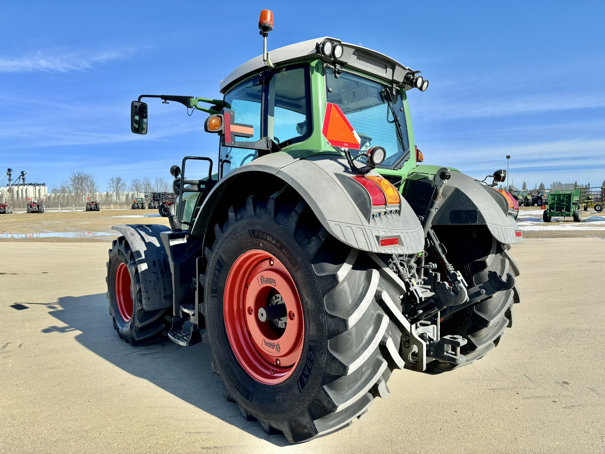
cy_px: 227
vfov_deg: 56.8
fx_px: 419
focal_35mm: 24
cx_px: 302
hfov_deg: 71.6
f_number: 1.78
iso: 80
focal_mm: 6.76
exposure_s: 1/2041
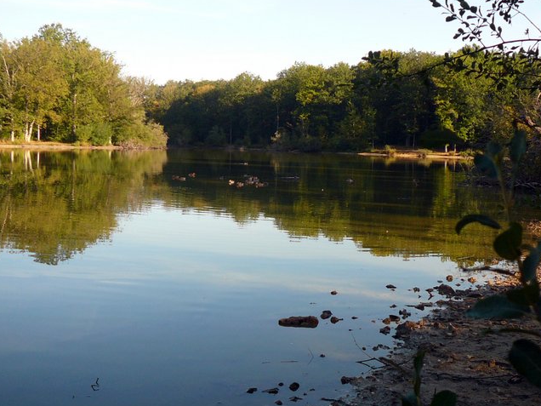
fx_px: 688
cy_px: 176
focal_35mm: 44
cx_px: 294
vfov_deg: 32.8
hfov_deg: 42.9
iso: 80
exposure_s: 1/400
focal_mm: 5.2
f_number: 2.8
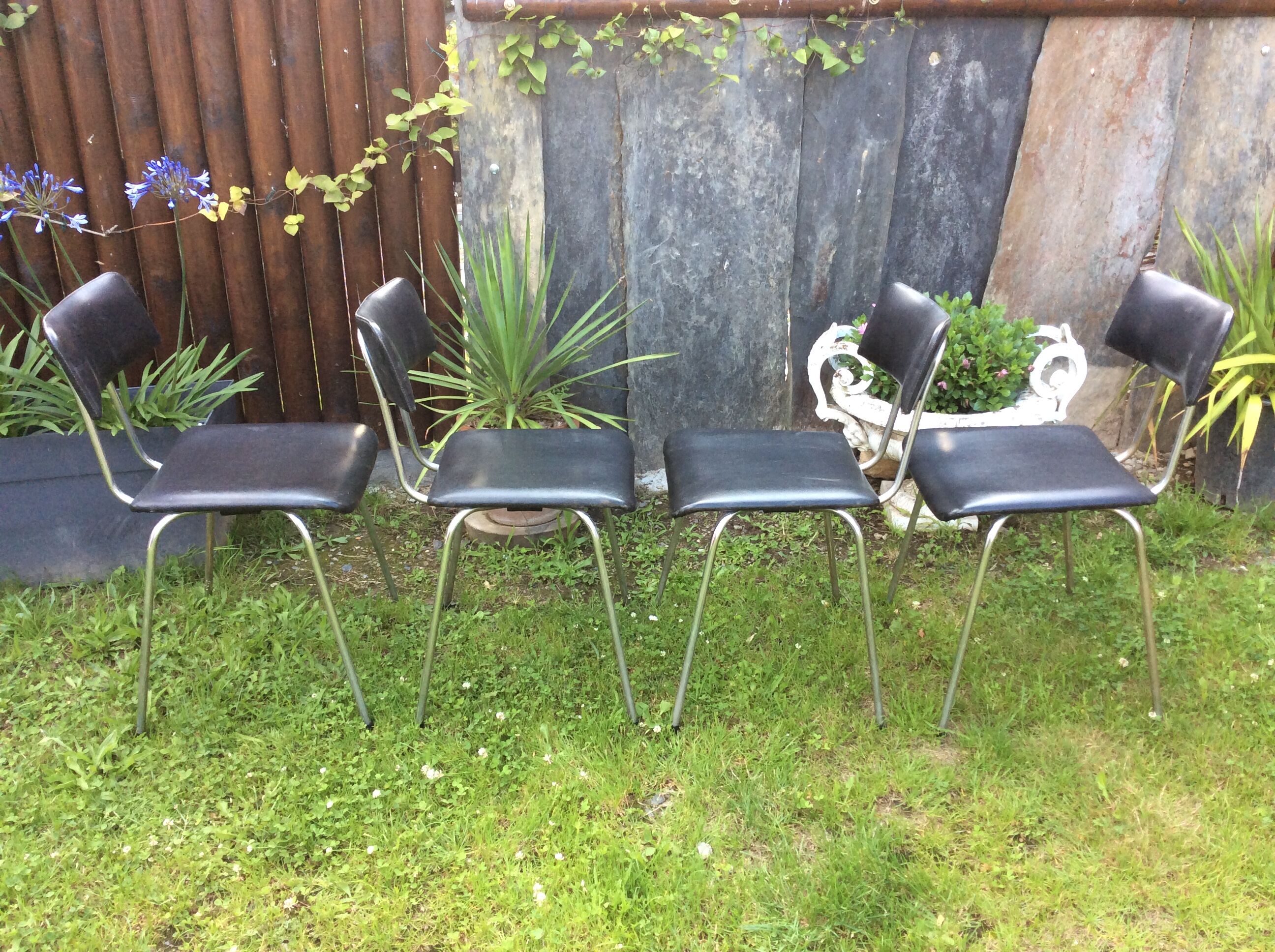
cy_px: 476
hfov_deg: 56.9
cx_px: 638
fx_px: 1177
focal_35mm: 32
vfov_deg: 44.1
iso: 64
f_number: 2.4
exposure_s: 1/100
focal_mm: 3.3
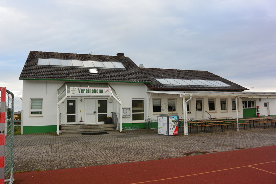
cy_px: 92
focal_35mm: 28
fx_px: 215
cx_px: 138
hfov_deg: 65.5
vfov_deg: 46.4
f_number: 3.5
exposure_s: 1/160
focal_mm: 10.7
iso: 160
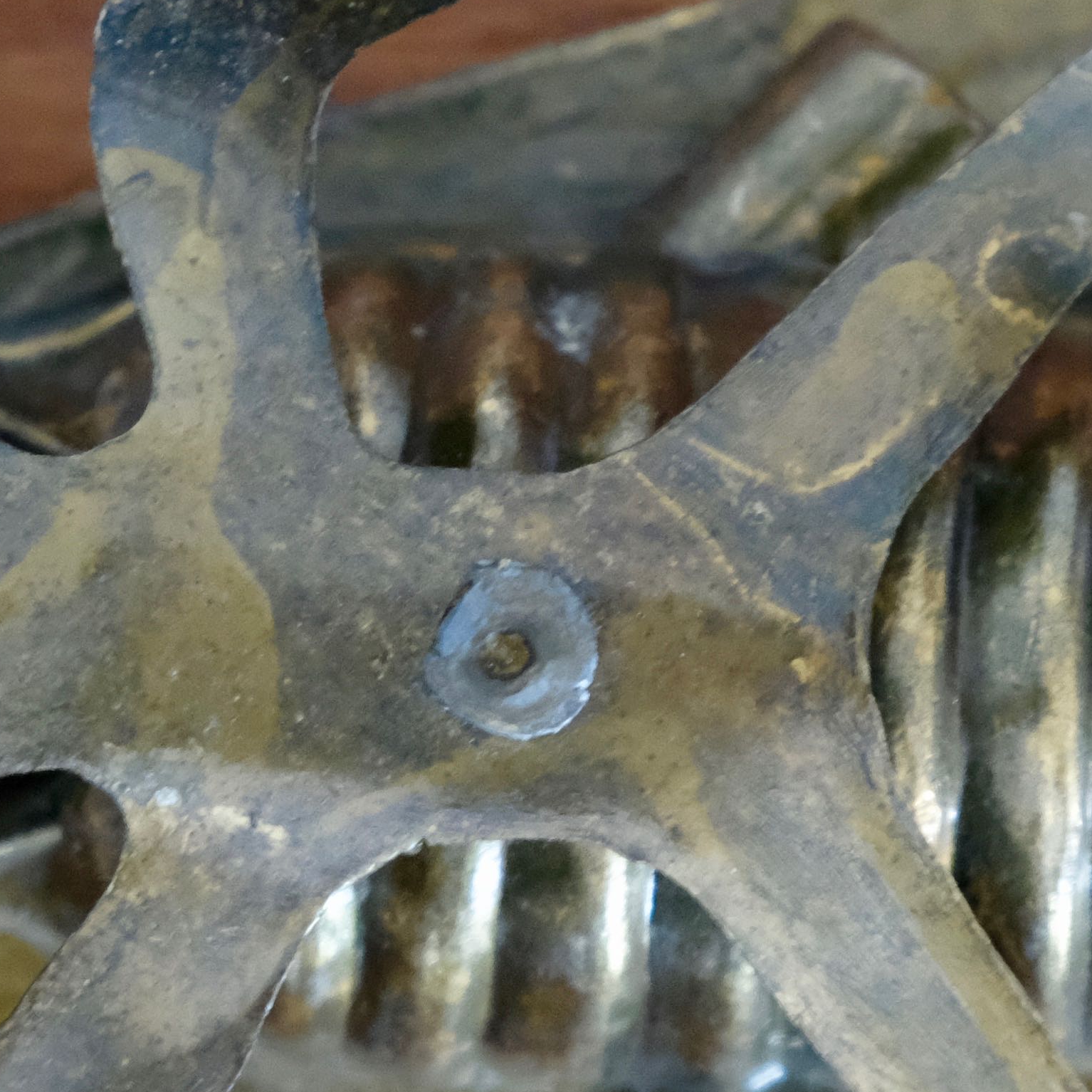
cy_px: 357
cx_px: 587
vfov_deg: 13.1
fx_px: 4747
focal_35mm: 133
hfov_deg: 13.1
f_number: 4
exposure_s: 1/60
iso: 5000
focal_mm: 26.5
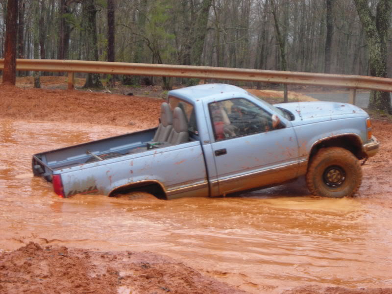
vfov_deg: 12.8
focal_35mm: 116
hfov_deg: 17.0
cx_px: 196
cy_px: 147
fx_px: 1314
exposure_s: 1/66.6
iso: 50
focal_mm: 19.2
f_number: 5.3
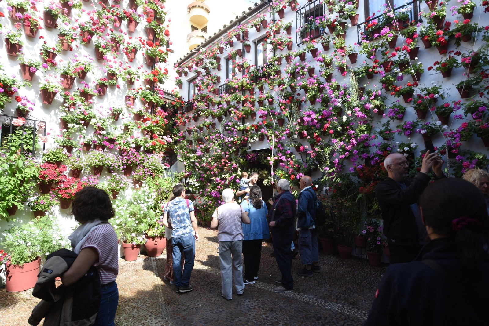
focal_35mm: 19
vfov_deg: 64.6
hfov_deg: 86.9
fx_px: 258
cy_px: 163
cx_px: 244
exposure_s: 1/200
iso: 280
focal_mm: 19
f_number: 6.3
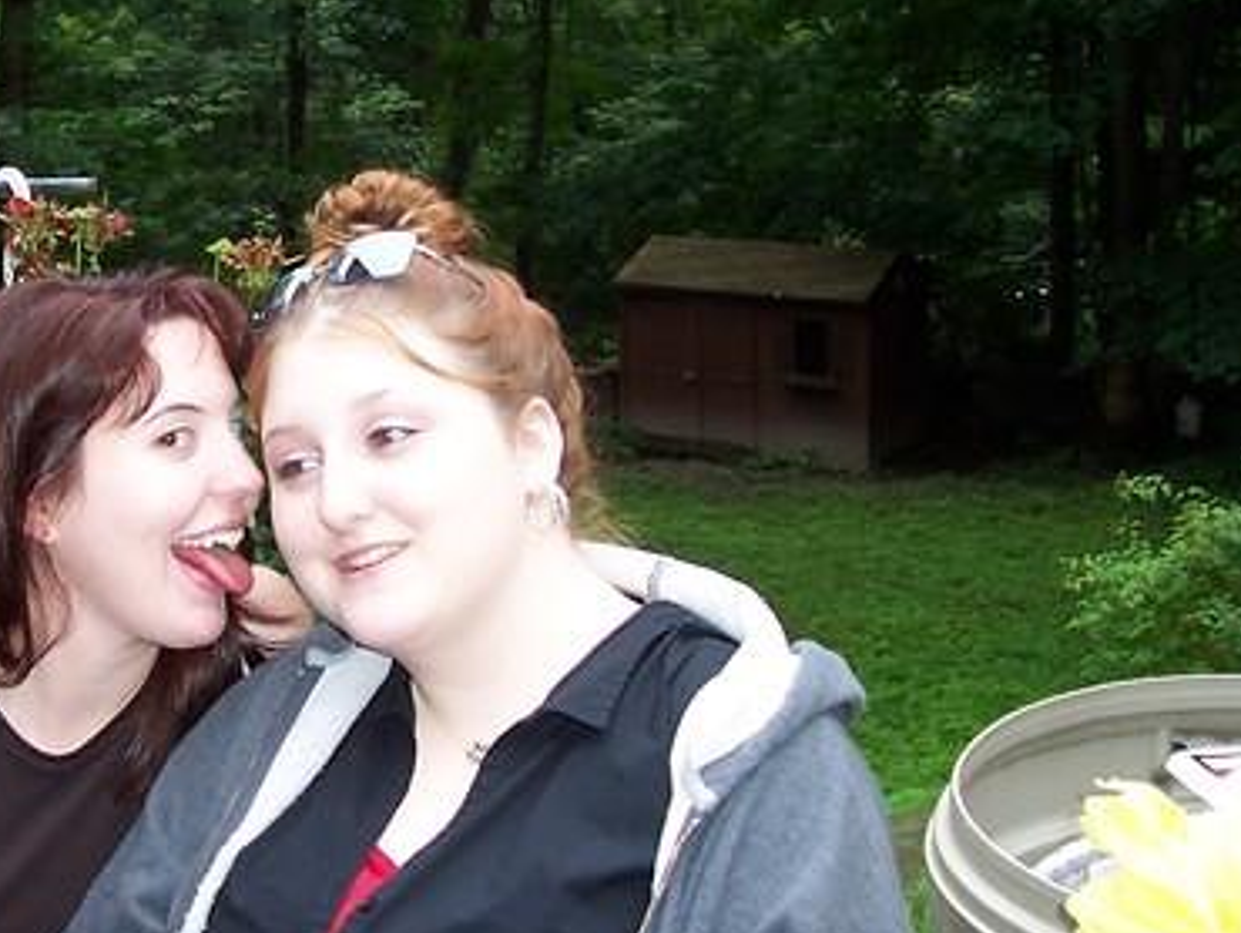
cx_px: 221
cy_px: 470
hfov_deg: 29.5
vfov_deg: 23.0
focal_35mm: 64
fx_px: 2296
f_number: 2.8
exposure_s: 1/60
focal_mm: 5.6
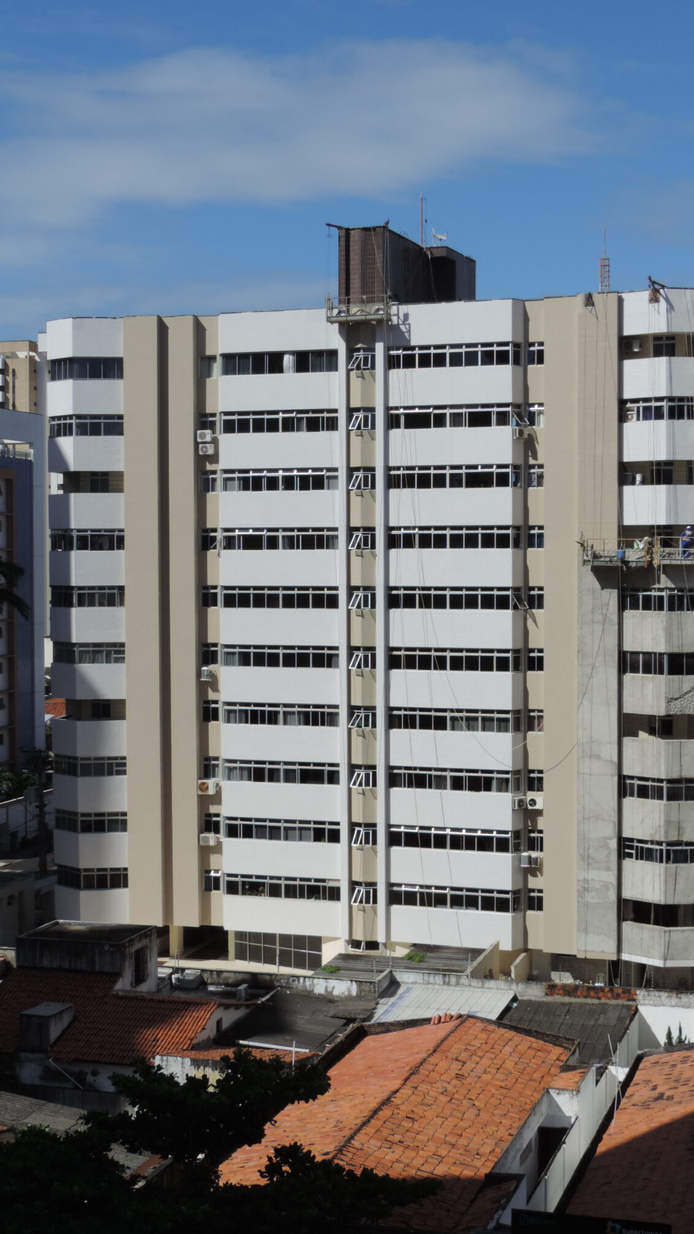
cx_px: 446
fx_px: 1702
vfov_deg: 39.9
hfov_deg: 23.0
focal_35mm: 52
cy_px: 609
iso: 80
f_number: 3.9
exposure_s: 1/1250
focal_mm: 8.3
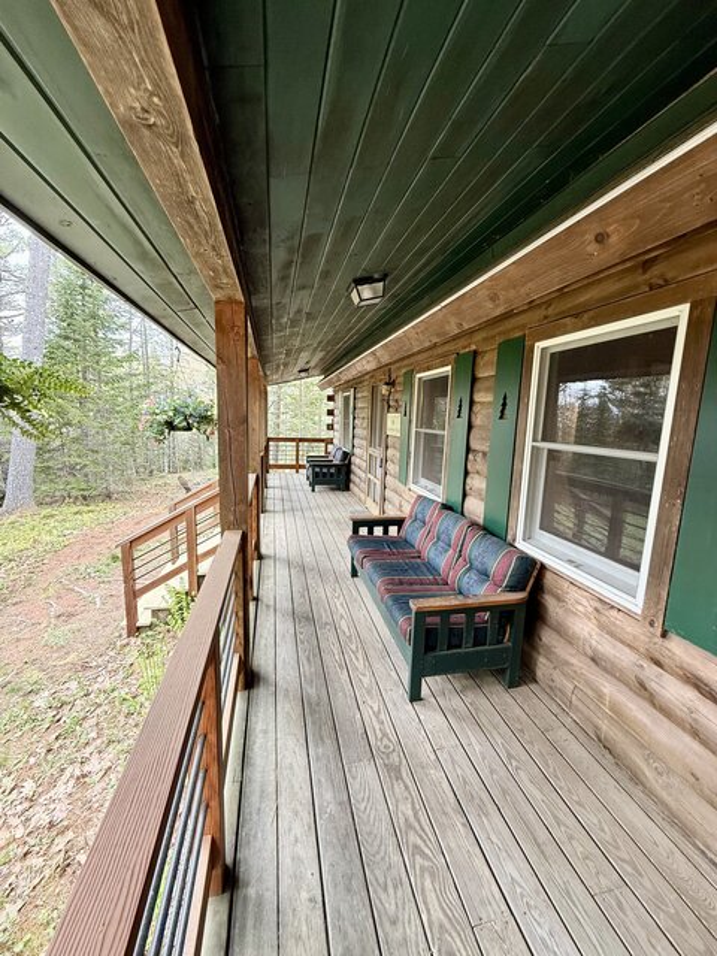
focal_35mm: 14
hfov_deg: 85.7
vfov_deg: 102.1
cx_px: 358
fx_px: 387
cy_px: 478
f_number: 2.2
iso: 200
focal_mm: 2.22
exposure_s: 1/99
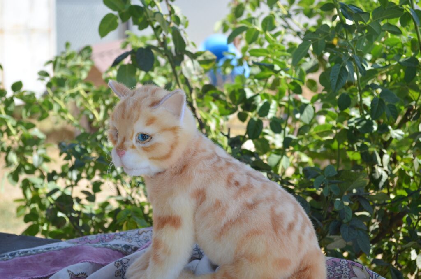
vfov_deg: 20.5
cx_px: 210
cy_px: 140
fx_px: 770
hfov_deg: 30.6
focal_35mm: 66
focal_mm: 44
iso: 100
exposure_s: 1/160
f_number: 5.6
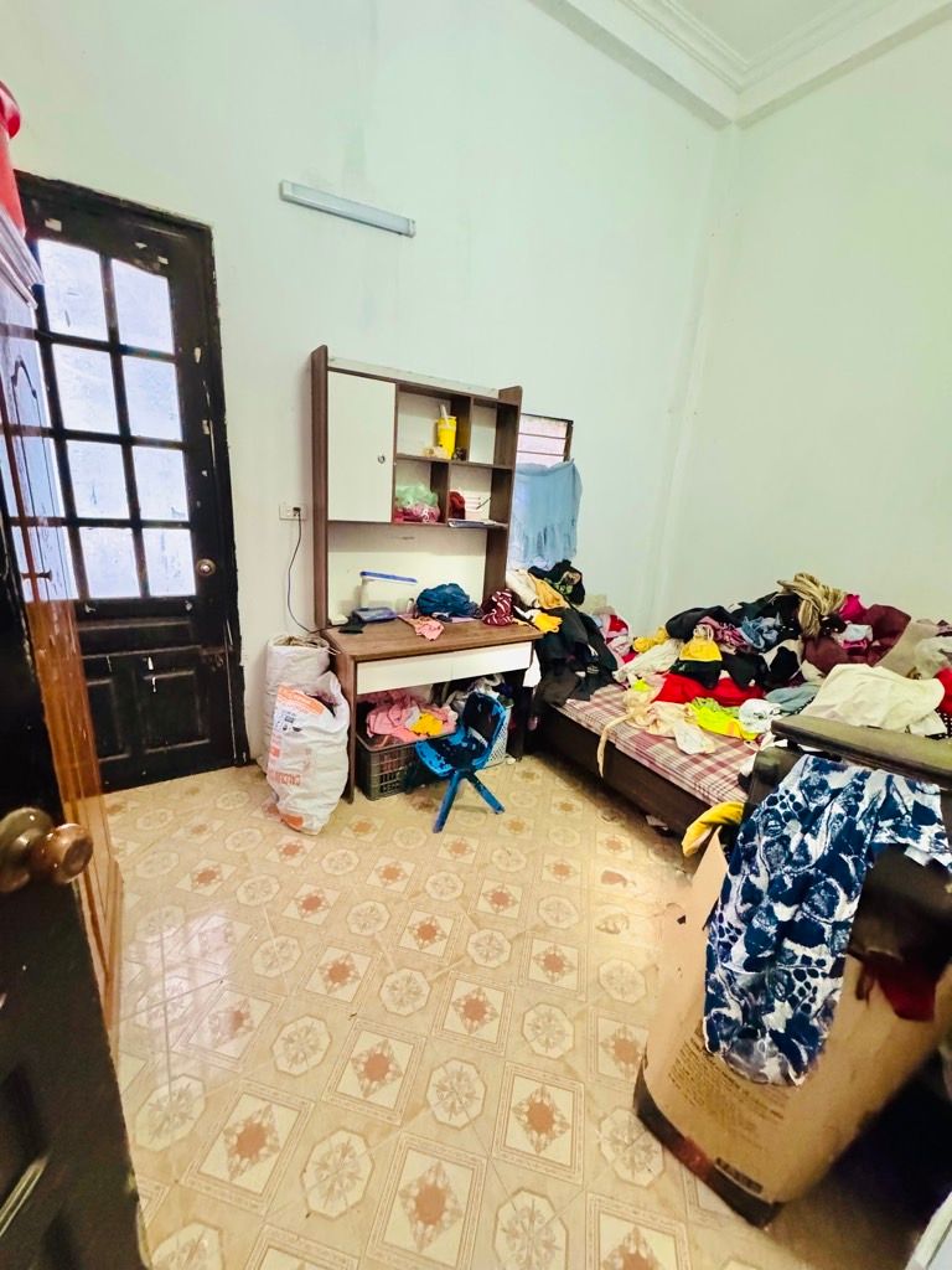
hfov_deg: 85.7
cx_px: 476
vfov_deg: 102.1
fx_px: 513
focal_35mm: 14
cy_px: 635
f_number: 2.2
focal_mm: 2.22
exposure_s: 1/50
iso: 1250
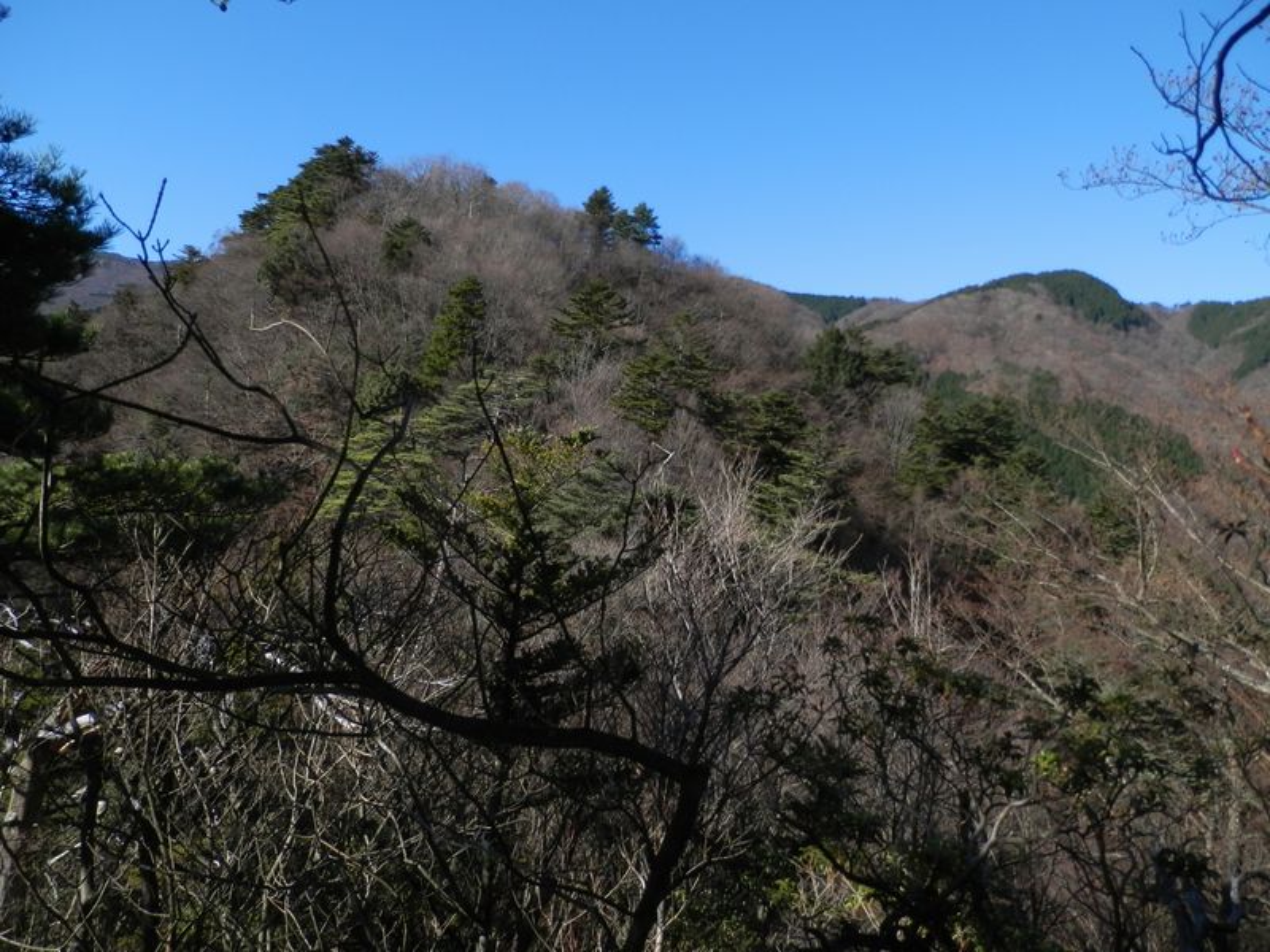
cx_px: 635
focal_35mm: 25
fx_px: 917
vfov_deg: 54.9
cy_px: 476
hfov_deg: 69.4
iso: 80
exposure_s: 1/800
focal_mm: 4.5
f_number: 3
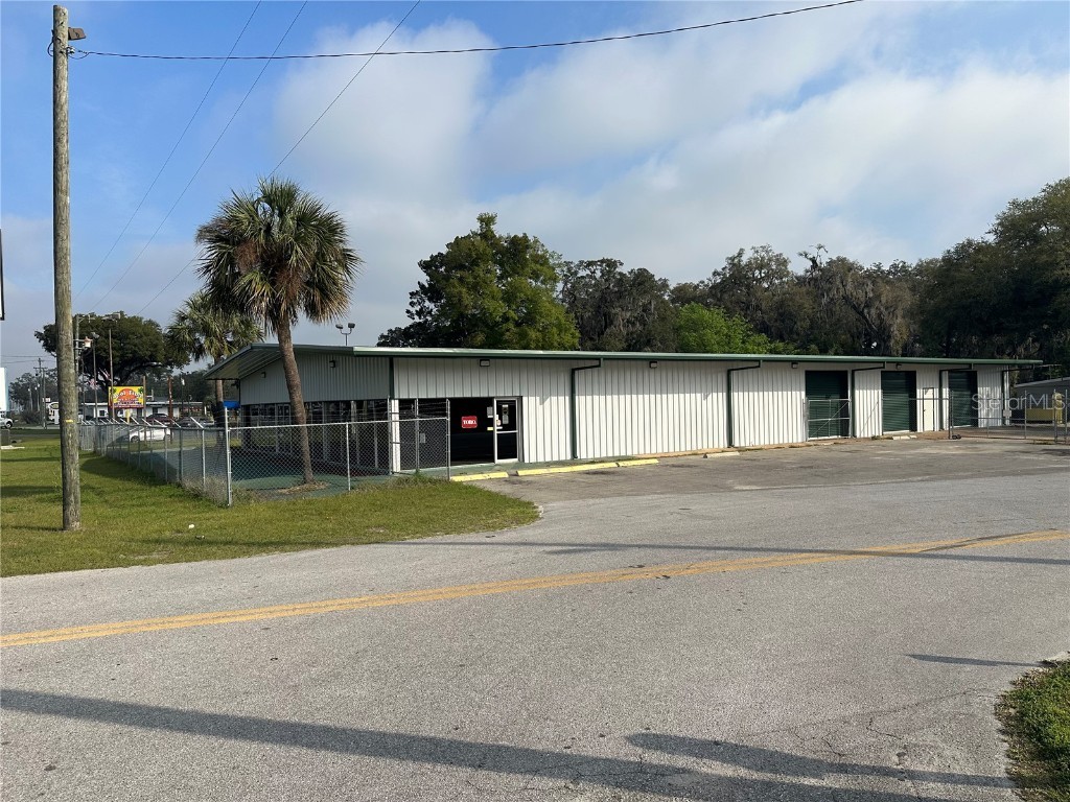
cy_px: 401
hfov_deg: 71.6
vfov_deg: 56.8
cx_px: 535
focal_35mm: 24
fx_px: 742
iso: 80
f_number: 1.78
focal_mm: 6.86
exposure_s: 1/6211
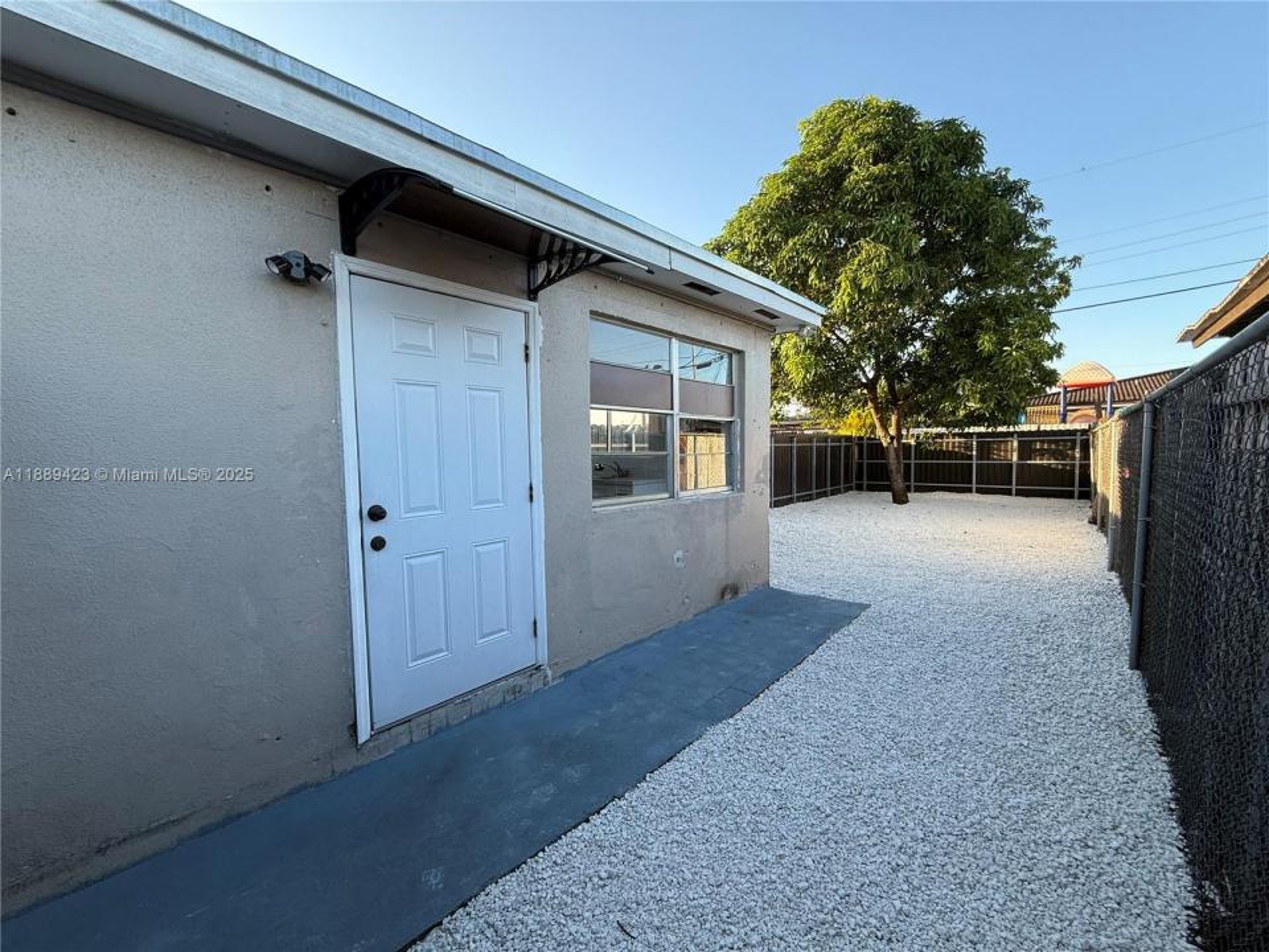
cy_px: 476
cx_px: 634
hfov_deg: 102.1
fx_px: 513
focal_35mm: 14
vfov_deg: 85.7
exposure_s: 1/235
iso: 50
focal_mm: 2.22
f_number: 2.2
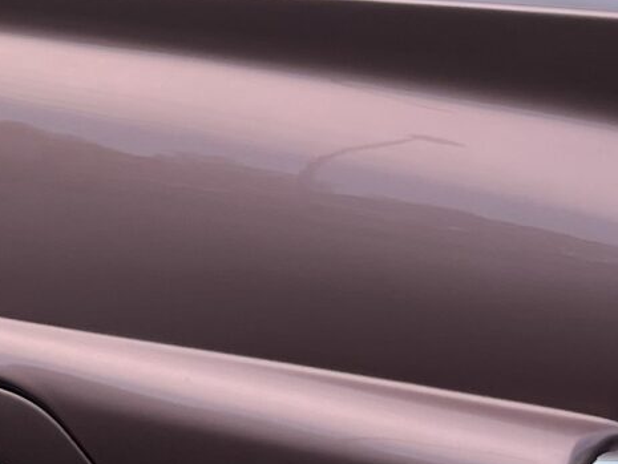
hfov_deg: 13.8
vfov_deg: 10.0
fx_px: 2554
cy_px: -242
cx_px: 310
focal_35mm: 143
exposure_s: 1/4310
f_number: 1.6
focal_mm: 5.1
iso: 50
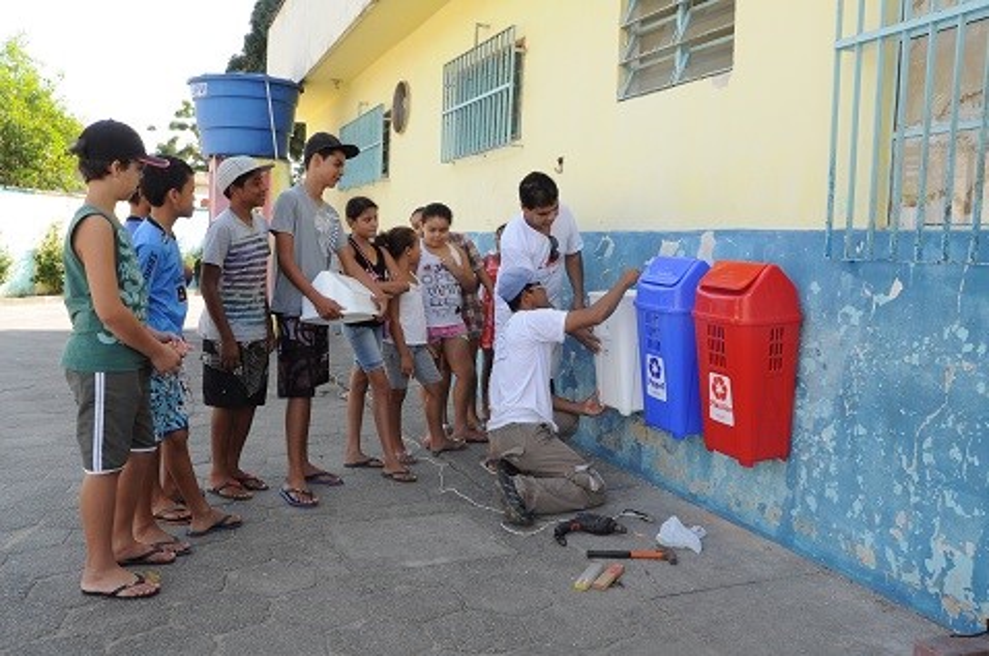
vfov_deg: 41.6
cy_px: 328
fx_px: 864
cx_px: 494
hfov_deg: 59.6
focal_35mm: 32
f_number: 13
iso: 400
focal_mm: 21
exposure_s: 1/80
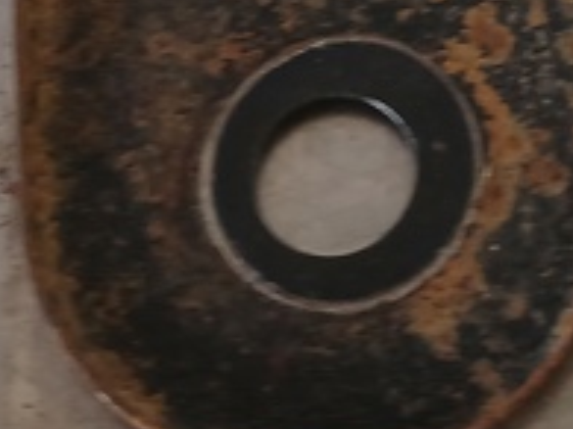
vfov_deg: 9.8
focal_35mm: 142
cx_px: 632
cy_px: -391
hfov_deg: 13.6
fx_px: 2349
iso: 125
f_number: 1.8
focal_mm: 4
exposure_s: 1/50
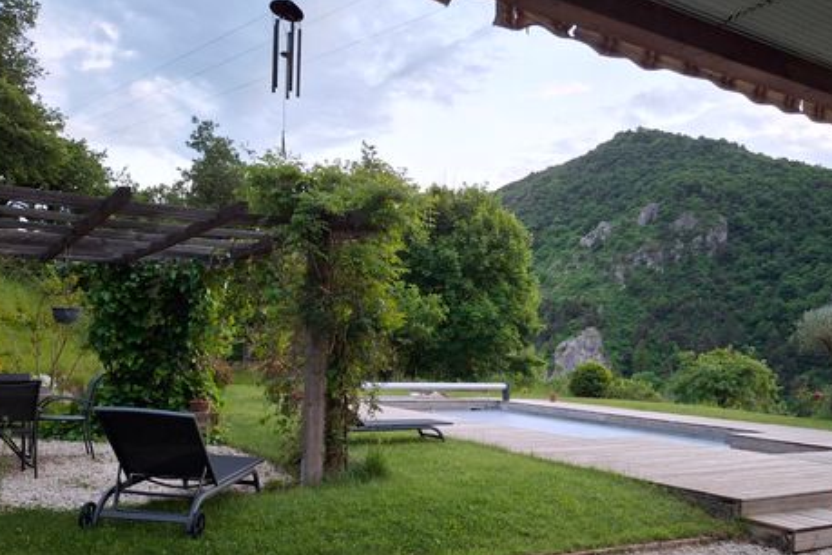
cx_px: 459
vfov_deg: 38.4
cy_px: 372
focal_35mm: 34
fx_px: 786
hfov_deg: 55.7
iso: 160
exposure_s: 1/50
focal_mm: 4.69
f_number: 1.8
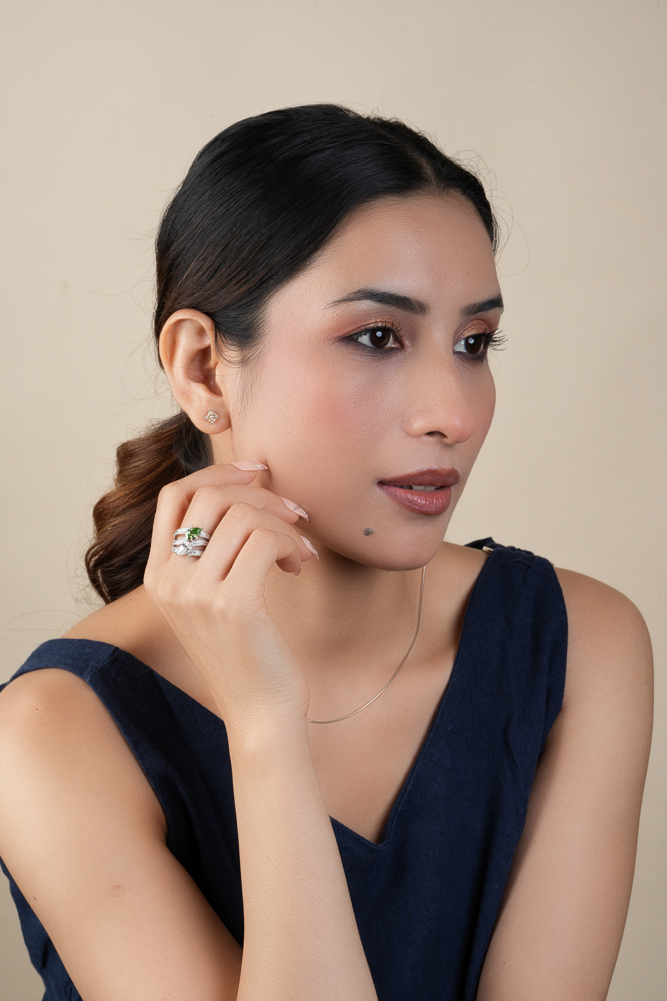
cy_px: 500
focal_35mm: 90
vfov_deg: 22.6
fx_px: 2501
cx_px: 334
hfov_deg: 15.2
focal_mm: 90
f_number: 20
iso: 100
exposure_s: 1/125
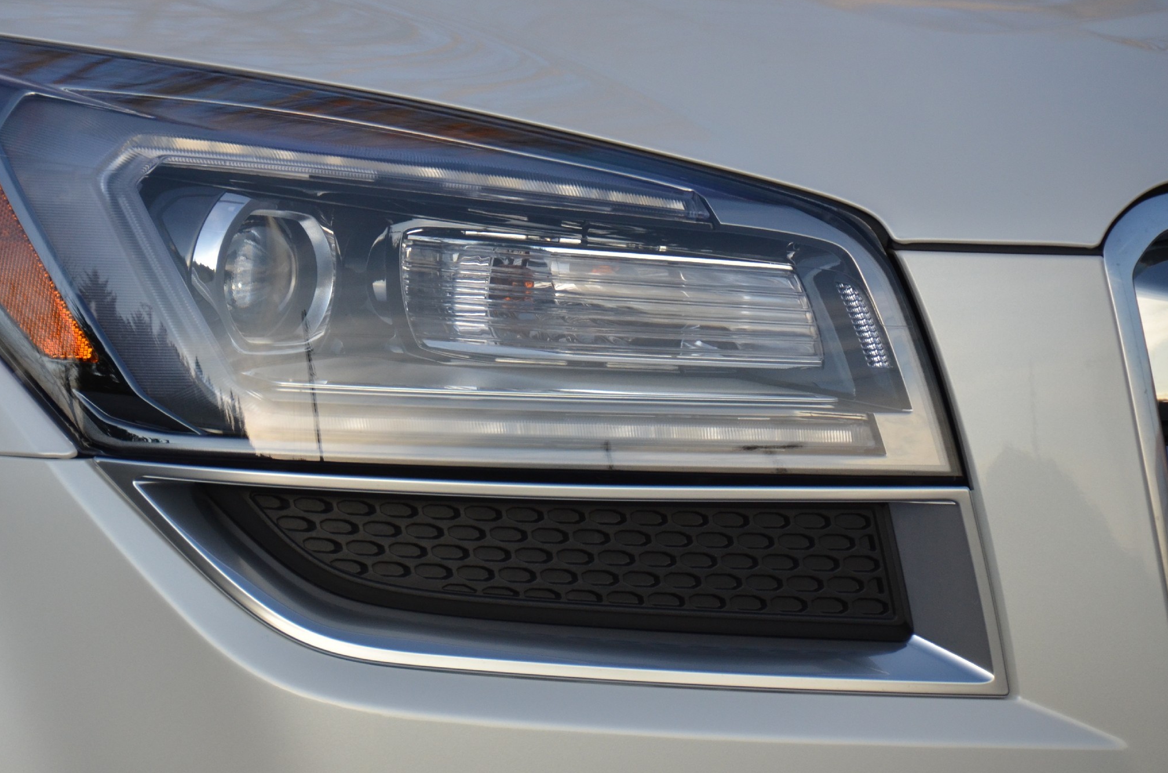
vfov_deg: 3.7
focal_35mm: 372
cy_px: 327
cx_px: 462
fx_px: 12044
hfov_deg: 5.6
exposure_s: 1/1000
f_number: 5.6
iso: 720
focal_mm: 200
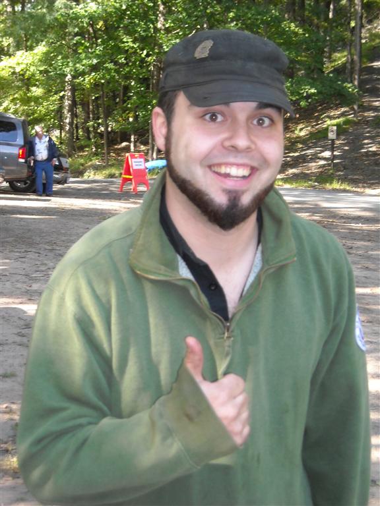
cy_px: 253
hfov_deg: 19.4
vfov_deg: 25.7
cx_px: 190
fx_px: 1112
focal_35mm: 76
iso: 200
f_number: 3.9
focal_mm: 12.3
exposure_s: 1/125
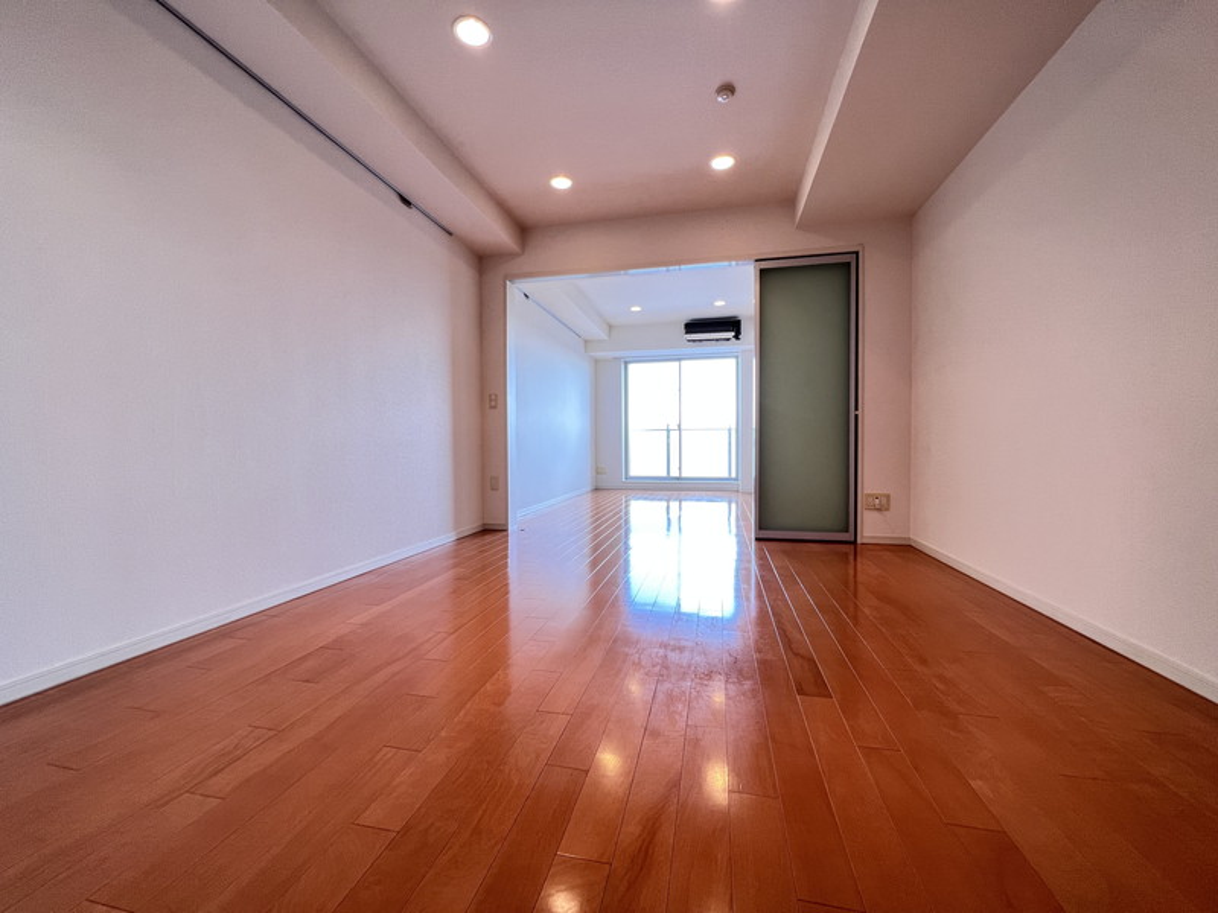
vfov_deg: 89.9
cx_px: 609
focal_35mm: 13
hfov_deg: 106.2
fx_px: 457
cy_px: 456
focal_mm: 1.57
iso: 125
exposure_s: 1/100
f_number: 1.8
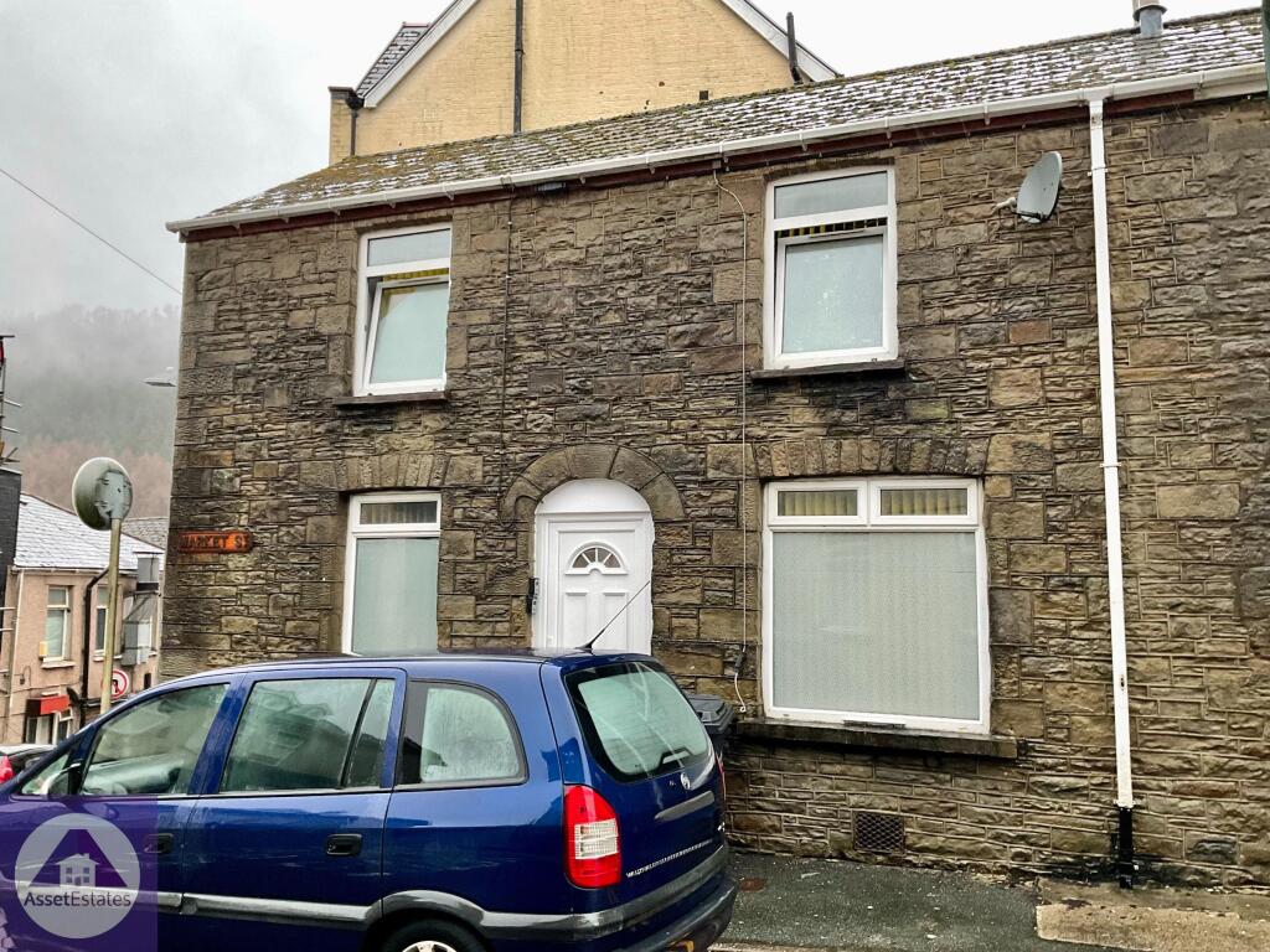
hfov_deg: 61.7
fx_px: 1064
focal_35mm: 29
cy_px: 476
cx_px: 635
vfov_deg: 48.2
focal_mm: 3
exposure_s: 1/60
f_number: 1.8
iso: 80
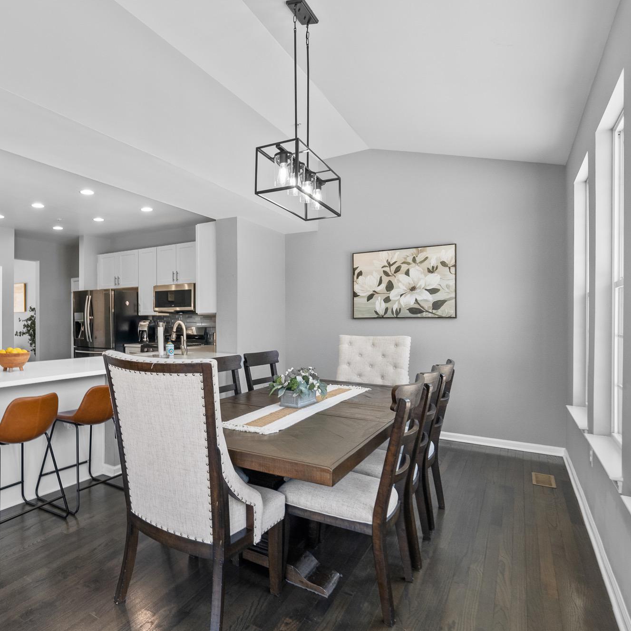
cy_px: 313
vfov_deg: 72.1
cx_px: 160
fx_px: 433
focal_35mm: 21
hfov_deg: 67.7
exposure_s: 1/25
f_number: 8
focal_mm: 16
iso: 800
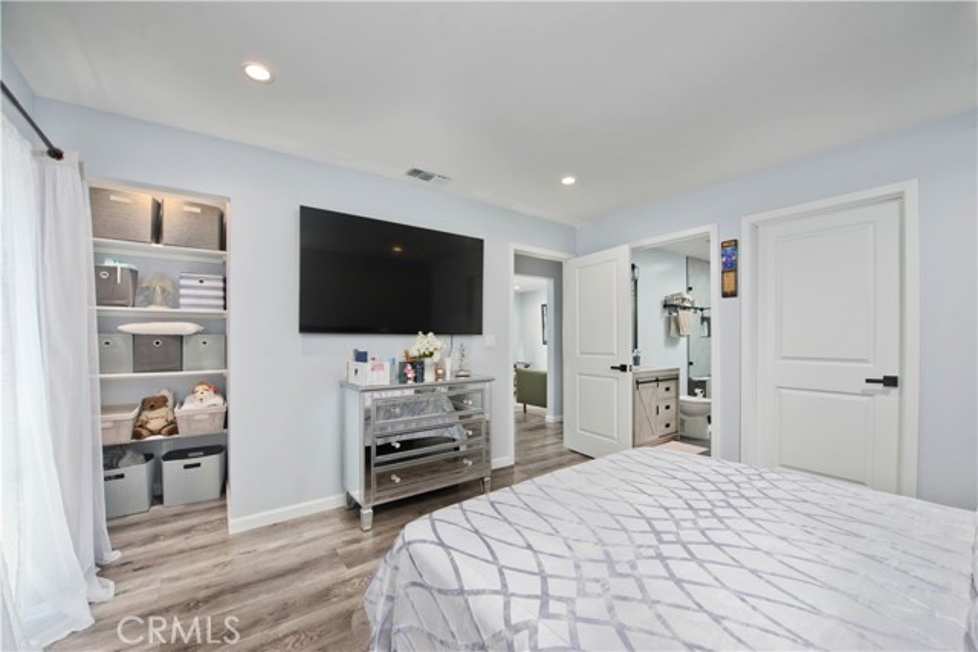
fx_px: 380
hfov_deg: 104.2
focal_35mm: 14
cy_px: 326
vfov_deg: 81.2
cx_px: 489
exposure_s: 1/160
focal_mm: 14
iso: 400
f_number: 5.6
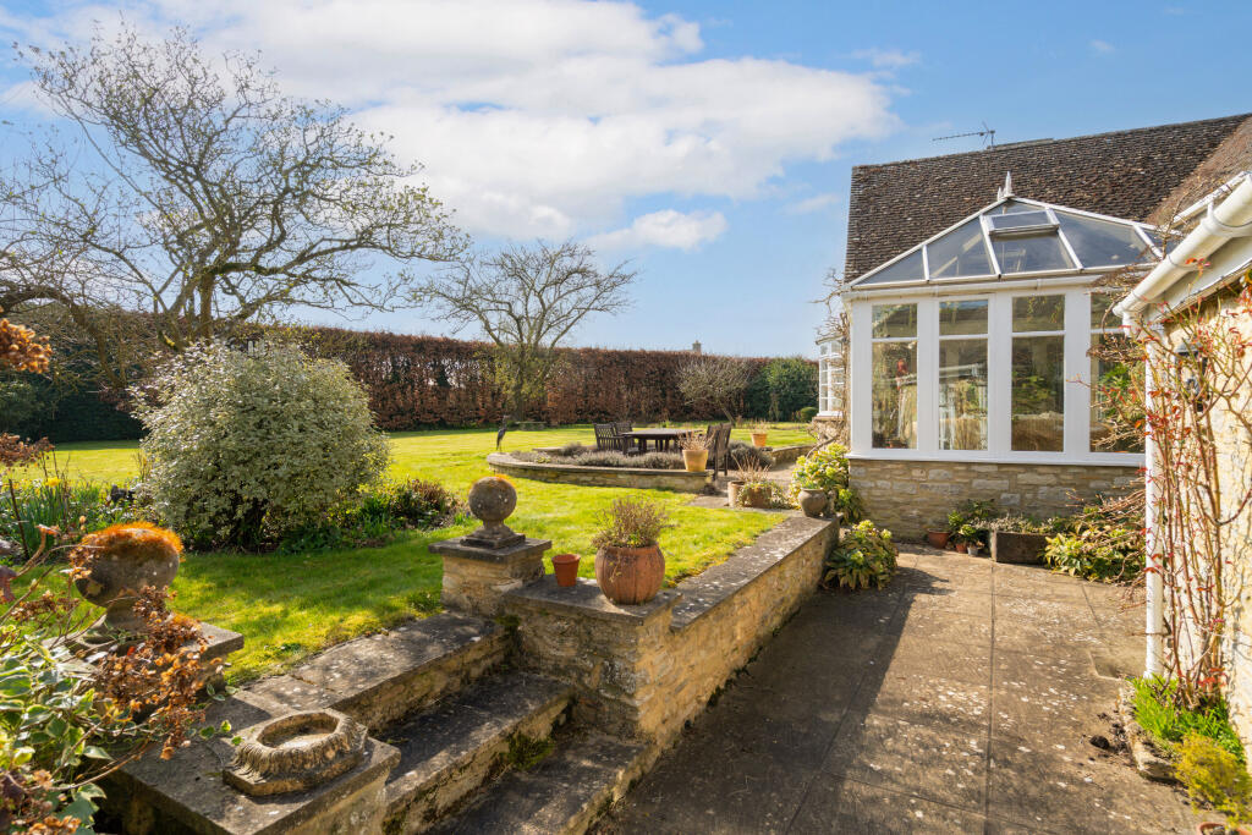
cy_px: 418
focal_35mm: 18
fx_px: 626
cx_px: 626
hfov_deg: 90.0
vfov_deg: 67.4
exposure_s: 1/320
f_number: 8
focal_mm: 18
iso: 320
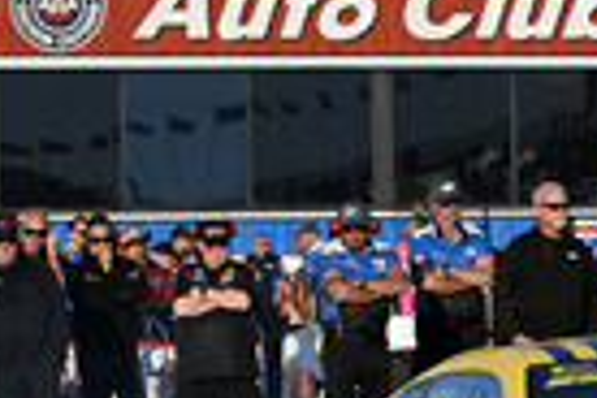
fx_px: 6318
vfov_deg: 3.6
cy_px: 450
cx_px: 705
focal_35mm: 381
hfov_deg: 5.4
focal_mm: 70
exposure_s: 1/1000
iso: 160
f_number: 5.6
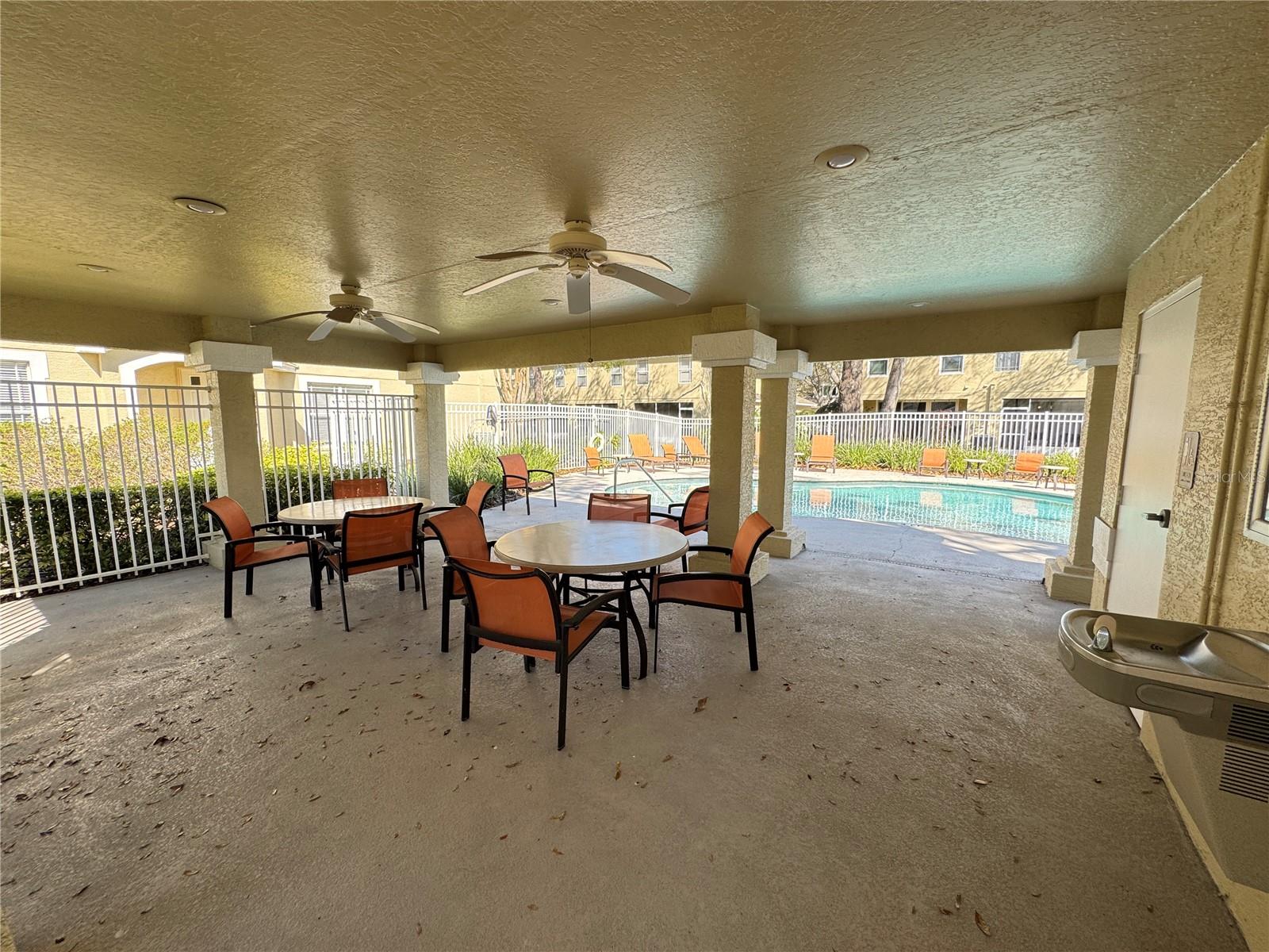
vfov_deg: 85.7
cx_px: 634
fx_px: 513
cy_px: 476
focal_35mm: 14
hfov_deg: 102.1
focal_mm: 2.22
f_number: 2.2
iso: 40
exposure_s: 1/298
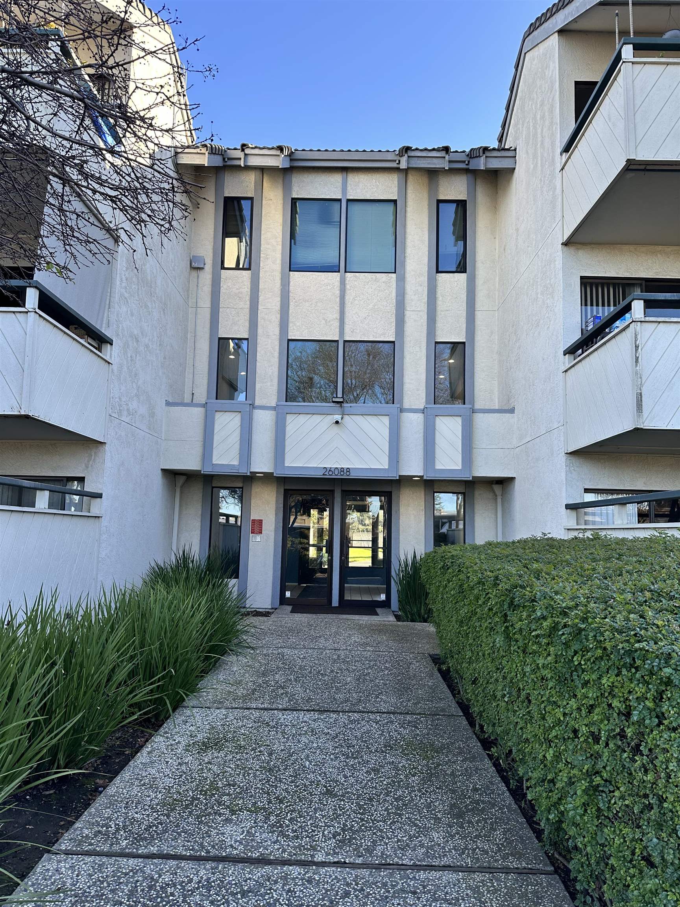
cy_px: 454
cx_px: 340
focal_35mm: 24
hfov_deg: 56.8
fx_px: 629
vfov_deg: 71.6
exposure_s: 1/564
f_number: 1.78
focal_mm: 6.86
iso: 80
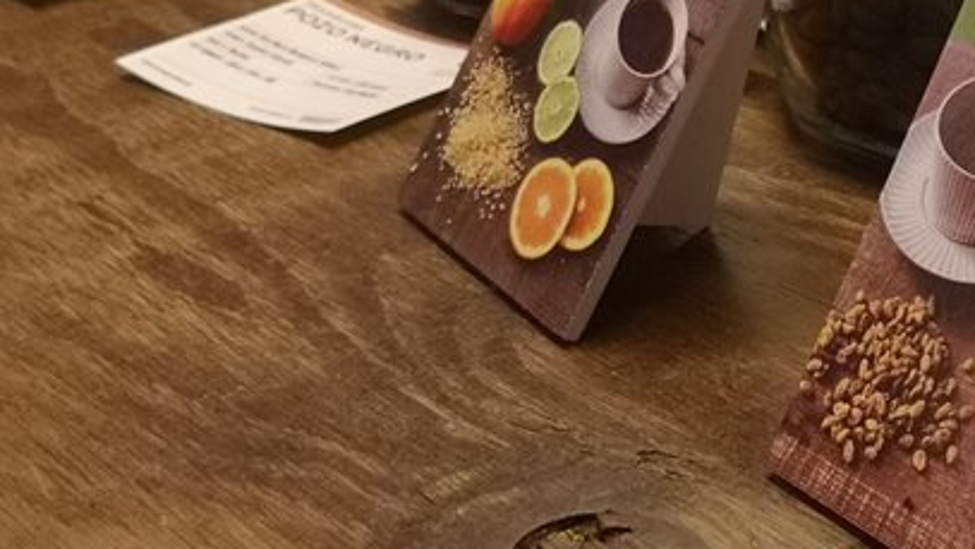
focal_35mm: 75
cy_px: 2
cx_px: 953
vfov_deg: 15.8
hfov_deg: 26.8
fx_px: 1939
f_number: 1.8
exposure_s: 1/25
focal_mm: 3.95
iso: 400
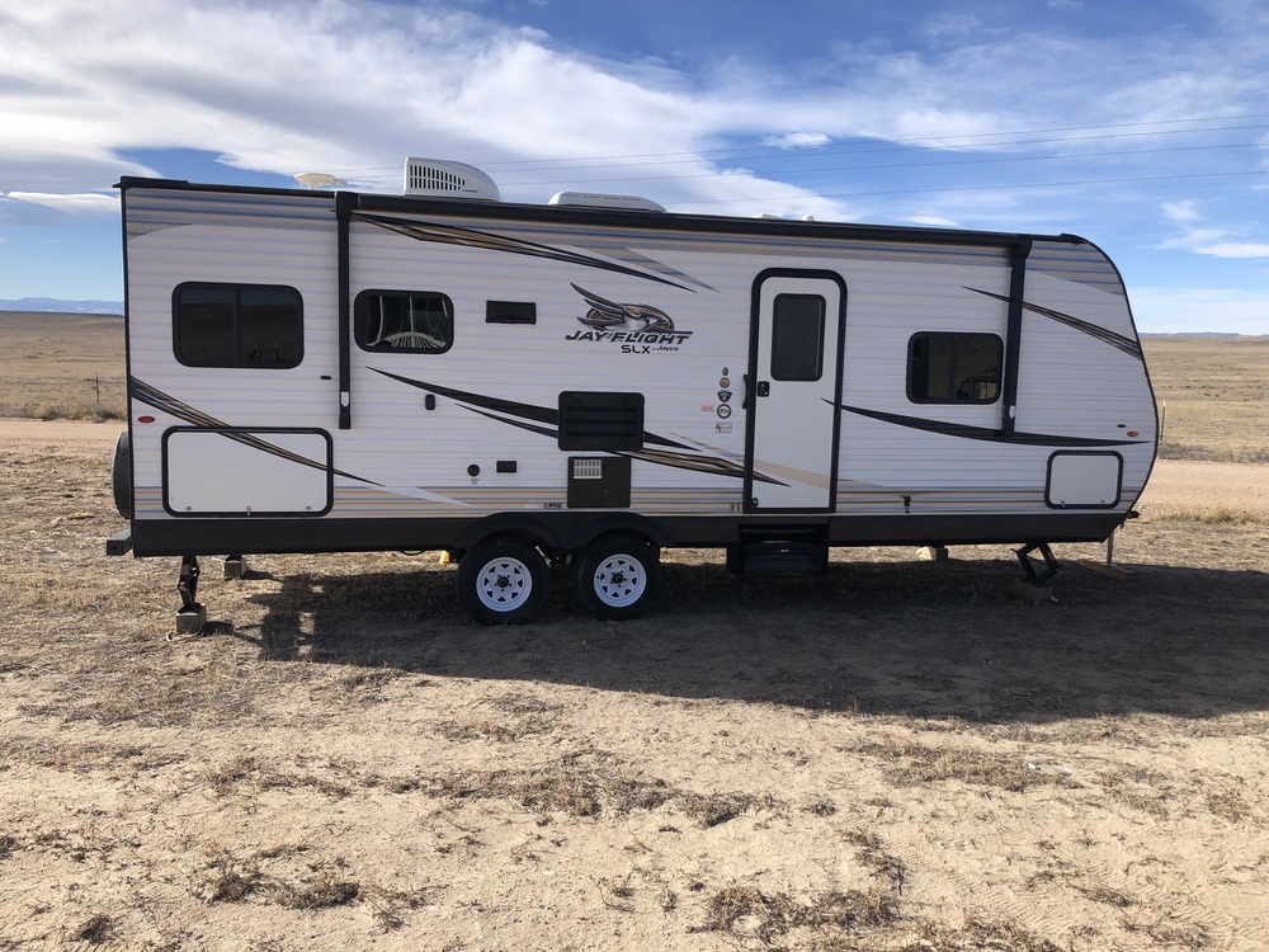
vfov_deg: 49.7
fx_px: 1026
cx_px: 634
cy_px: 476
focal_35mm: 28
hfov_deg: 63.4
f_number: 1.8
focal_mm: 3.99
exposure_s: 1/1799
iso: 20
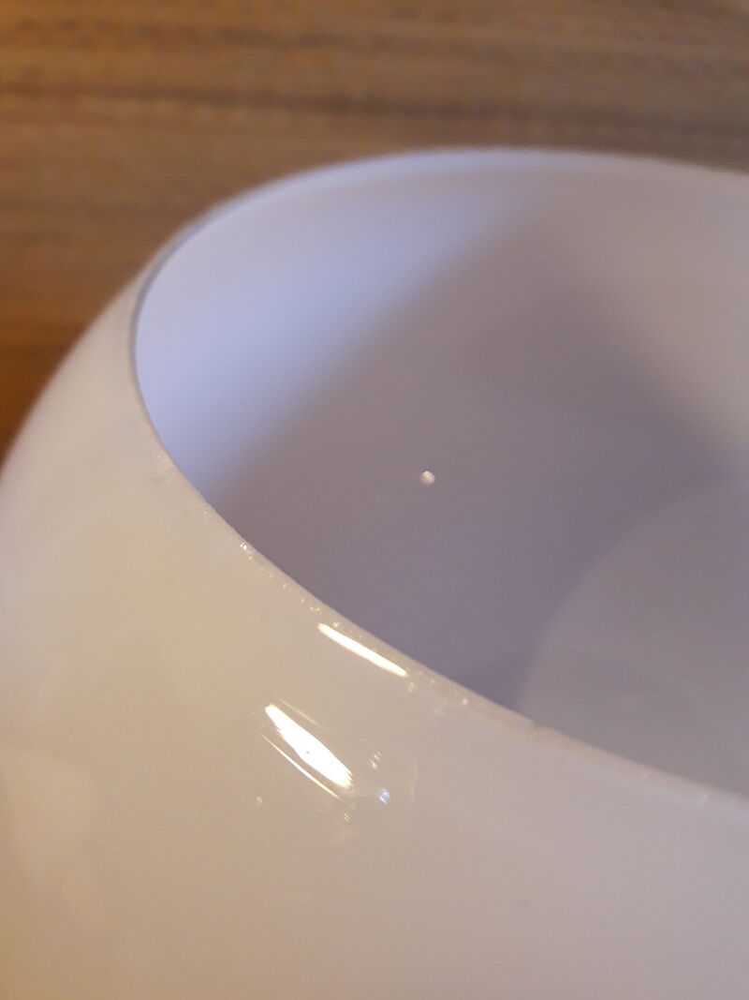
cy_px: 500
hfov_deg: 49.7
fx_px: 808
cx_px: 374
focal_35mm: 28
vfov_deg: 63.4
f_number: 1.9
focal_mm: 3.7
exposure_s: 1/20
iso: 200
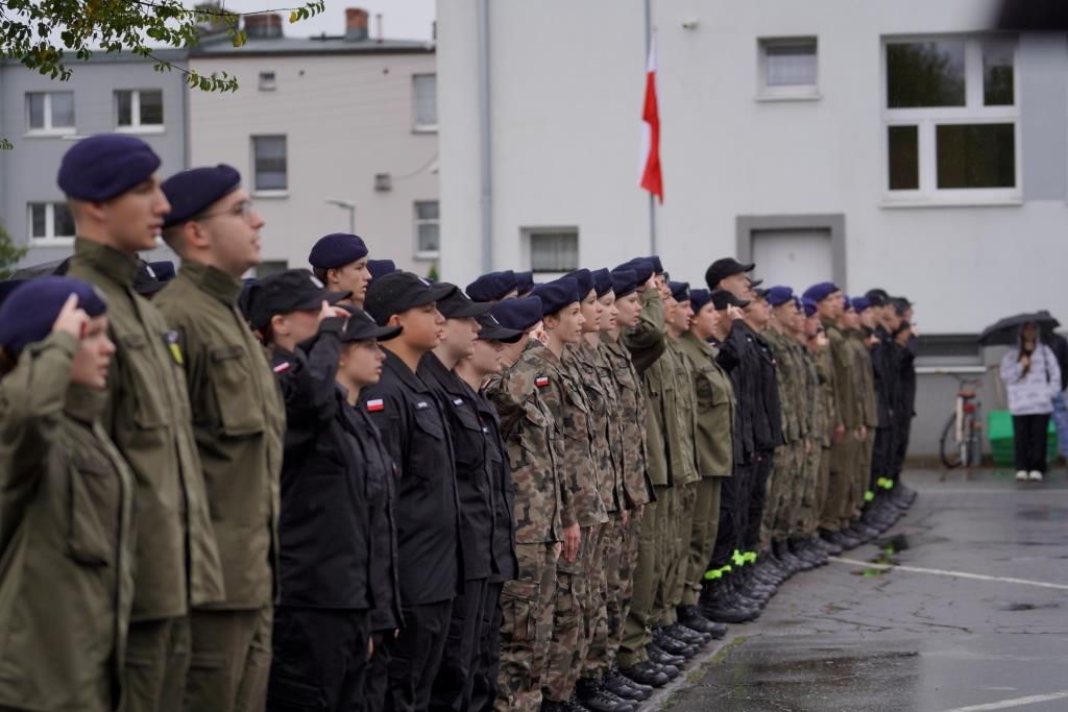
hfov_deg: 18.1
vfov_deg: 12.1
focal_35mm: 113
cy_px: 356
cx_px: 534
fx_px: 3353
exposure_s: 1/400
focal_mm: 113
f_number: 4
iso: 320
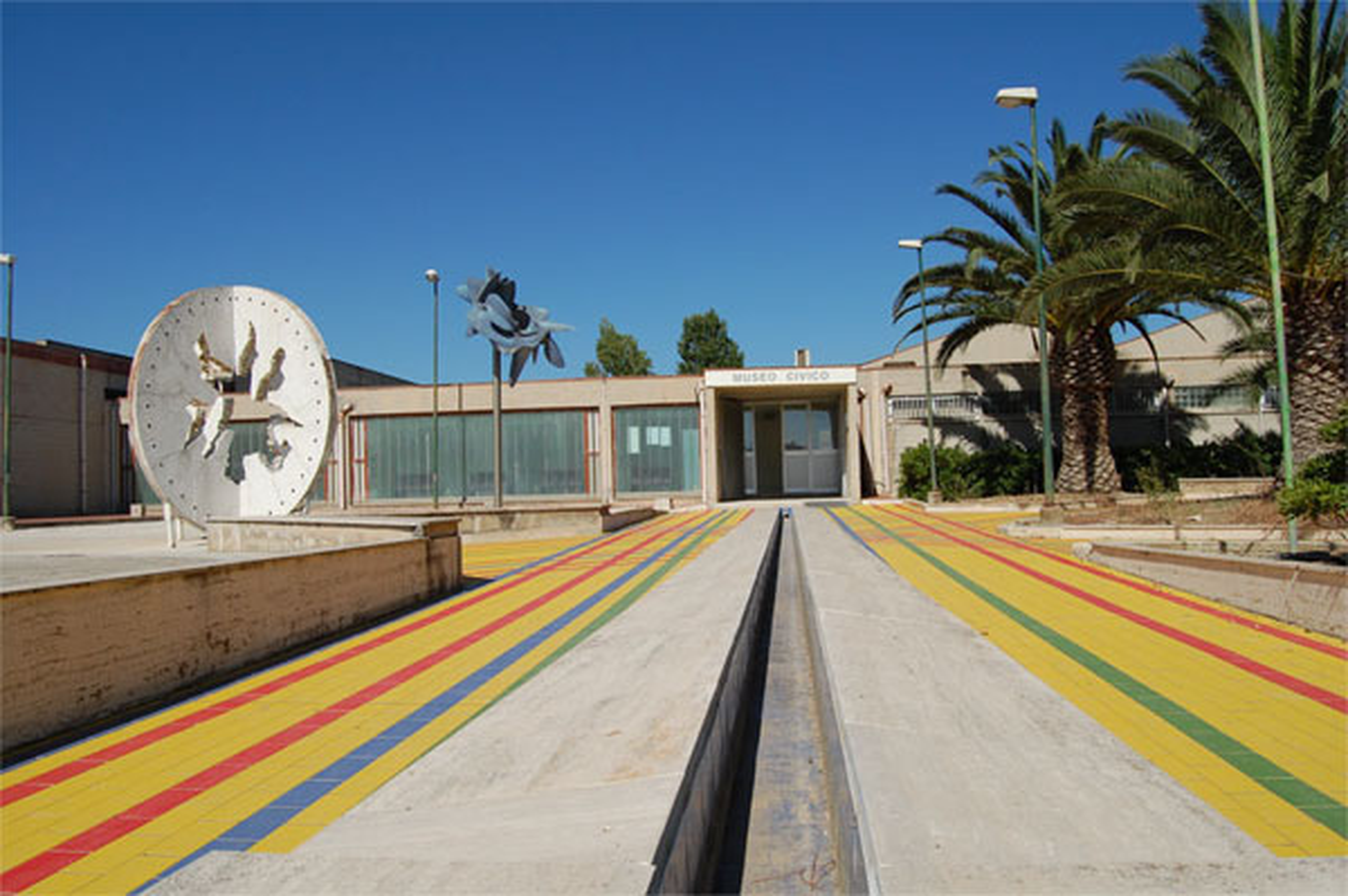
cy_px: 448
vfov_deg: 47.9
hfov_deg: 67.4
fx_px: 1010
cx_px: 674
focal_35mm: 27
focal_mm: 18
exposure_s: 1/400
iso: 200
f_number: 10
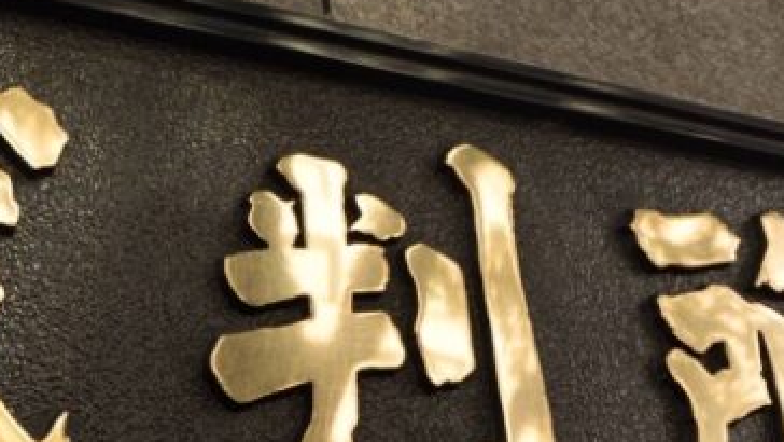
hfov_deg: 29.6
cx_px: 174
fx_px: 1456
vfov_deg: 16.4
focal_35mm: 70
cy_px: -121
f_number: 4.5
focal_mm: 10
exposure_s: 1/125
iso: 200
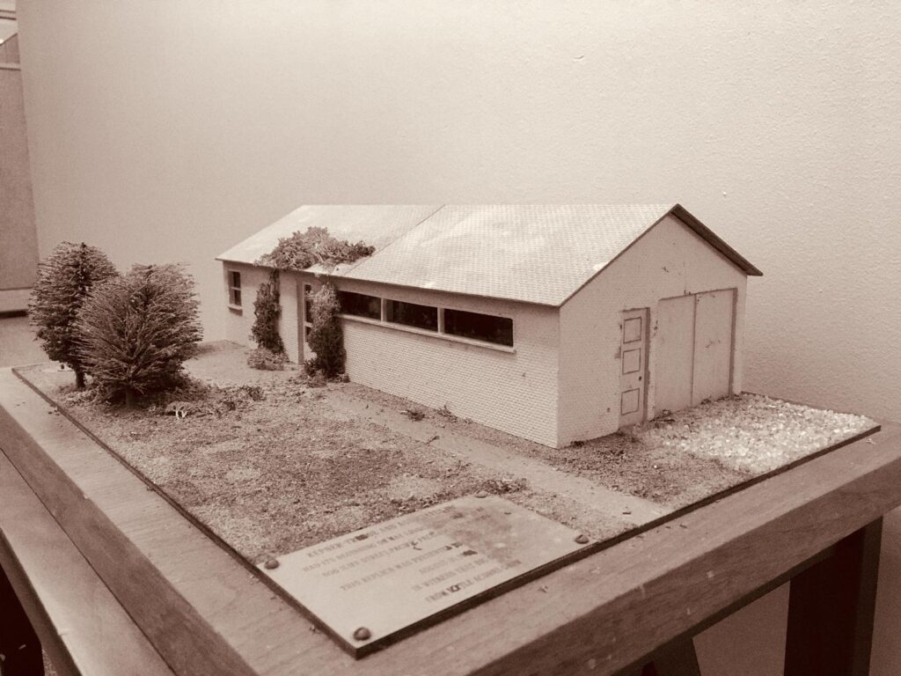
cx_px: 450
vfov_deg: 48.2
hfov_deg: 61.7
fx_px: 755
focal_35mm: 29
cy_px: 338
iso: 40
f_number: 2.2
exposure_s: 1/15
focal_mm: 4.15
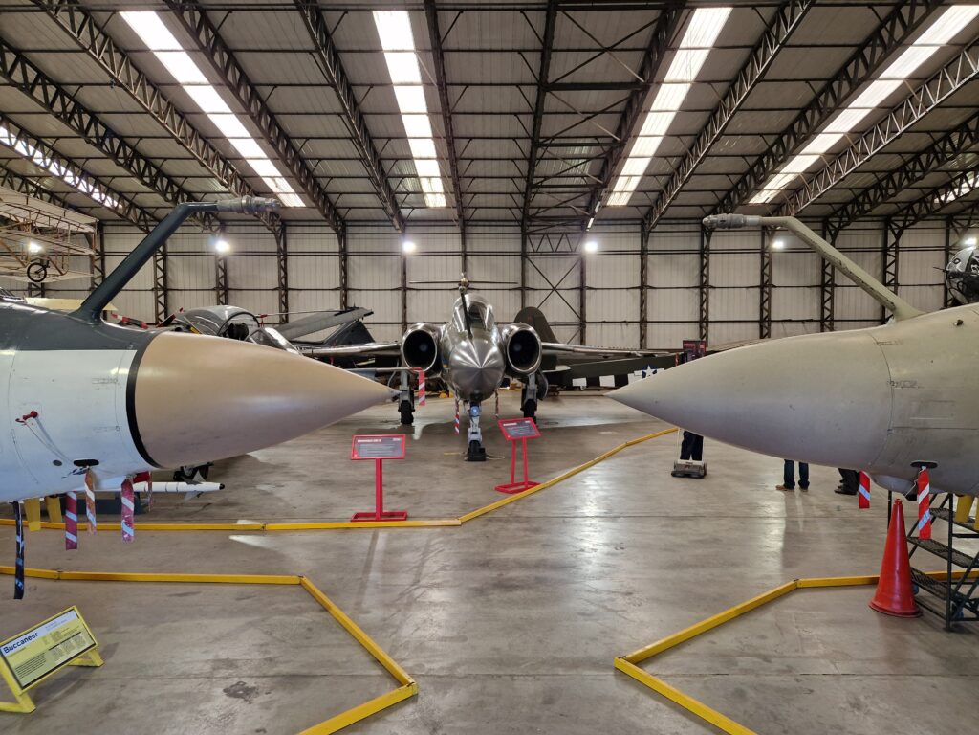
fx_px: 650
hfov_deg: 73.9
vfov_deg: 58.9
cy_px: 368
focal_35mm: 23
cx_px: 490
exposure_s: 1/100
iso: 160
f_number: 1.8
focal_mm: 5.4
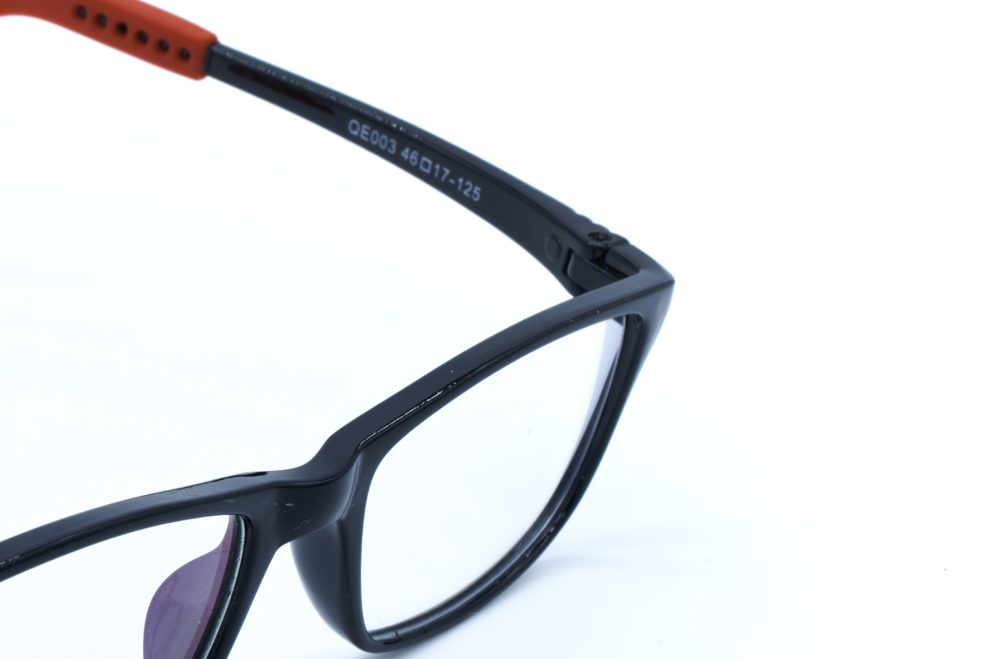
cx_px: -165
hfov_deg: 17.6
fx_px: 3049
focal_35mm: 111
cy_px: 601
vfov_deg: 12.2
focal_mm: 41
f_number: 16
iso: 100
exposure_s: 1/20
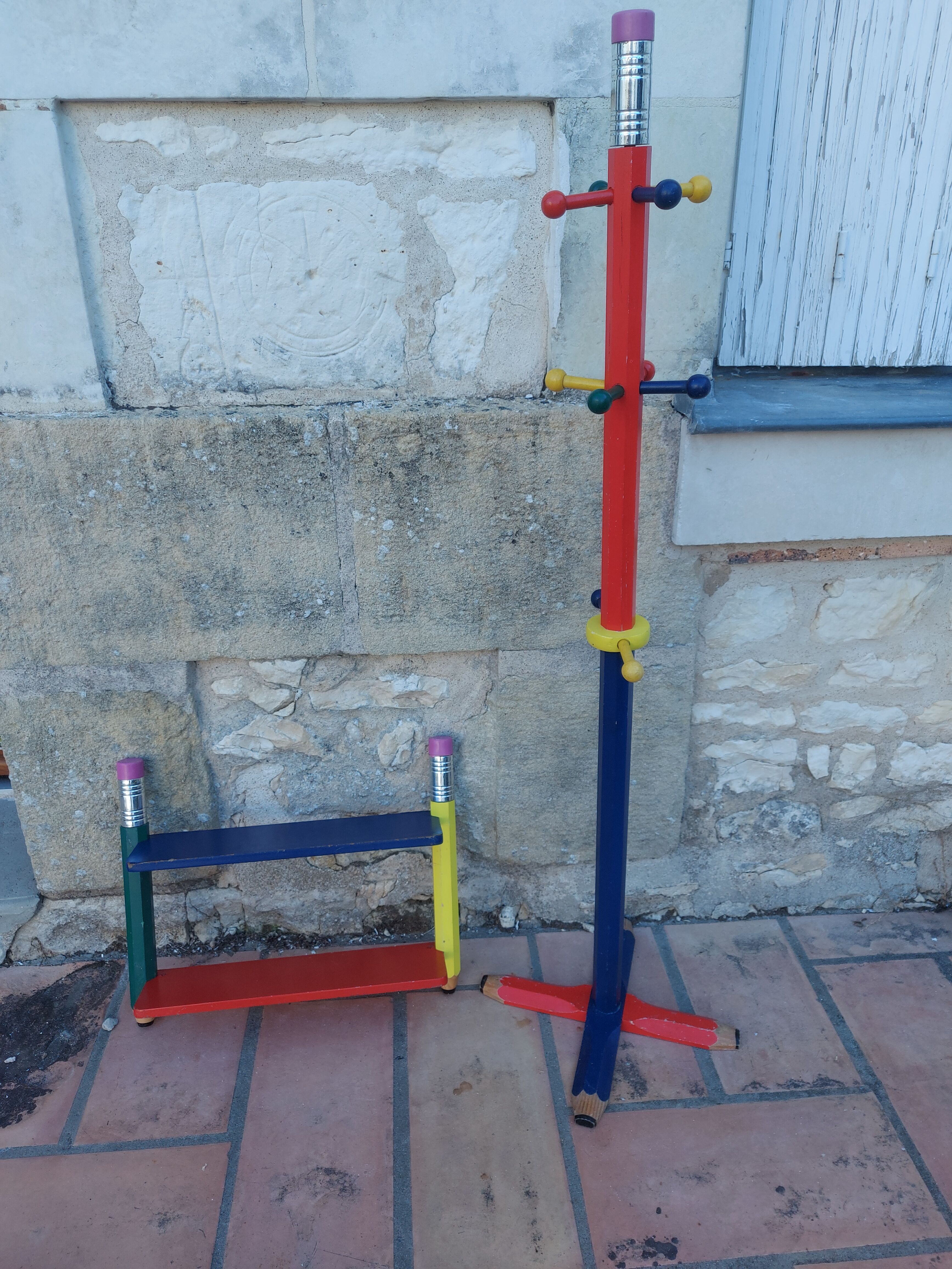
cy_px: 634
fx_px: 880
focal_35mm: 24
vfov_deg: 71.6
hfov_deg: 56.8
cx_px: 476
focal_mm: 5.23
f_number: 1.8
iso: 32
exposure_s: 1/172
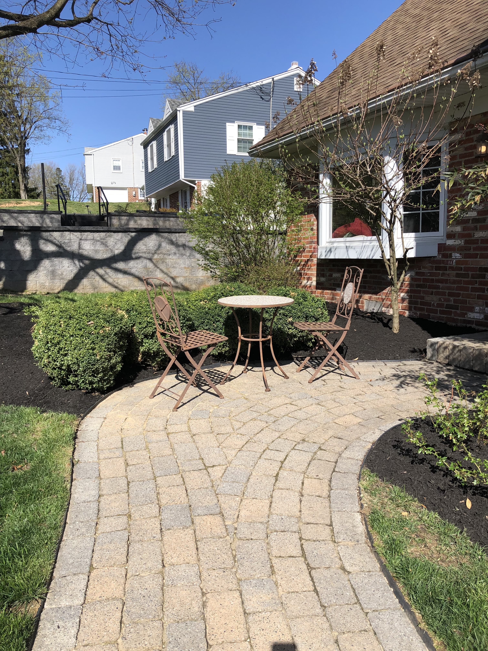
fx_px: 526
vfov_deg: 63.4
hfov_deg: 49.7
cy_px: 326
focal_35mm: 28
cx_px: 244
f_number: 1.8
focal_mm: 3.99
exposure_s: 1/1799
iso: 20
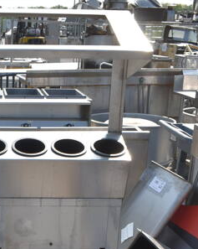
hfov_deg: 18.8
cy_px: 261
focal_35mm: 78
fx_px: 572
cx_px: -25
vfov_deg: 23.2
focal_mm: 18
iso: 125
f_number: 8
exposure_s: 1/250
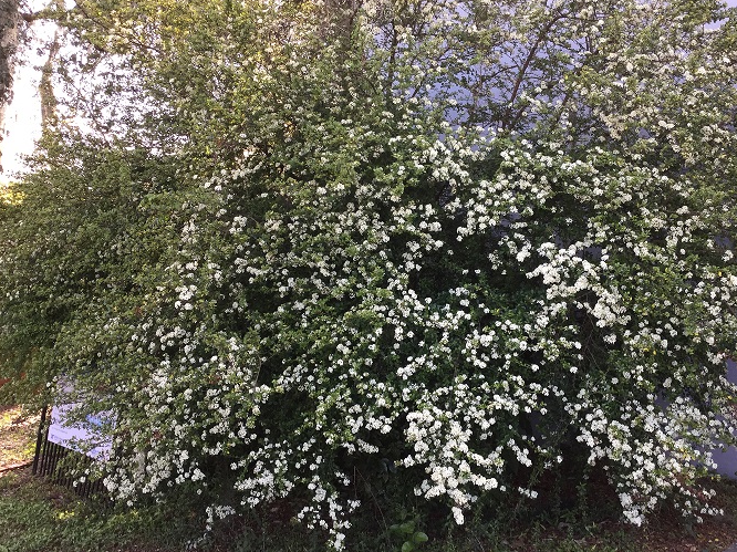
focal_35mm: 38
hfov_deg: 48.9
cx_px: 413
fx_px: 809
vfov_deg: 37.7
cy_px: 287
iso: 32
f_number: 2.4
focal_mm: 3.3
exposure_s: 1/120
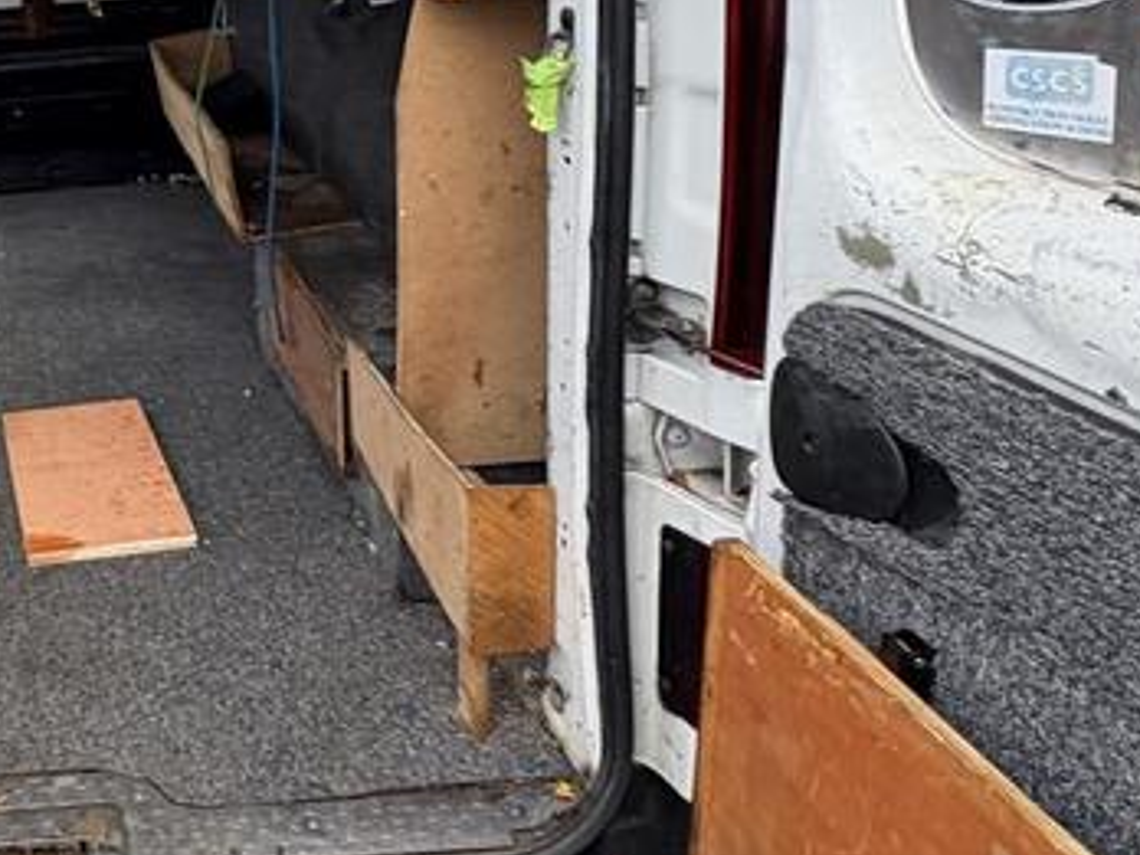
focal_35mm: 36
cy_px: 174
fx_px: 1186
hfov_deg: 43.4
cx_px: -20
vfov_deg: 38.2
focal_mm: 2.22
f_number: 2.2
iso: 160
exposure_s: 1/99
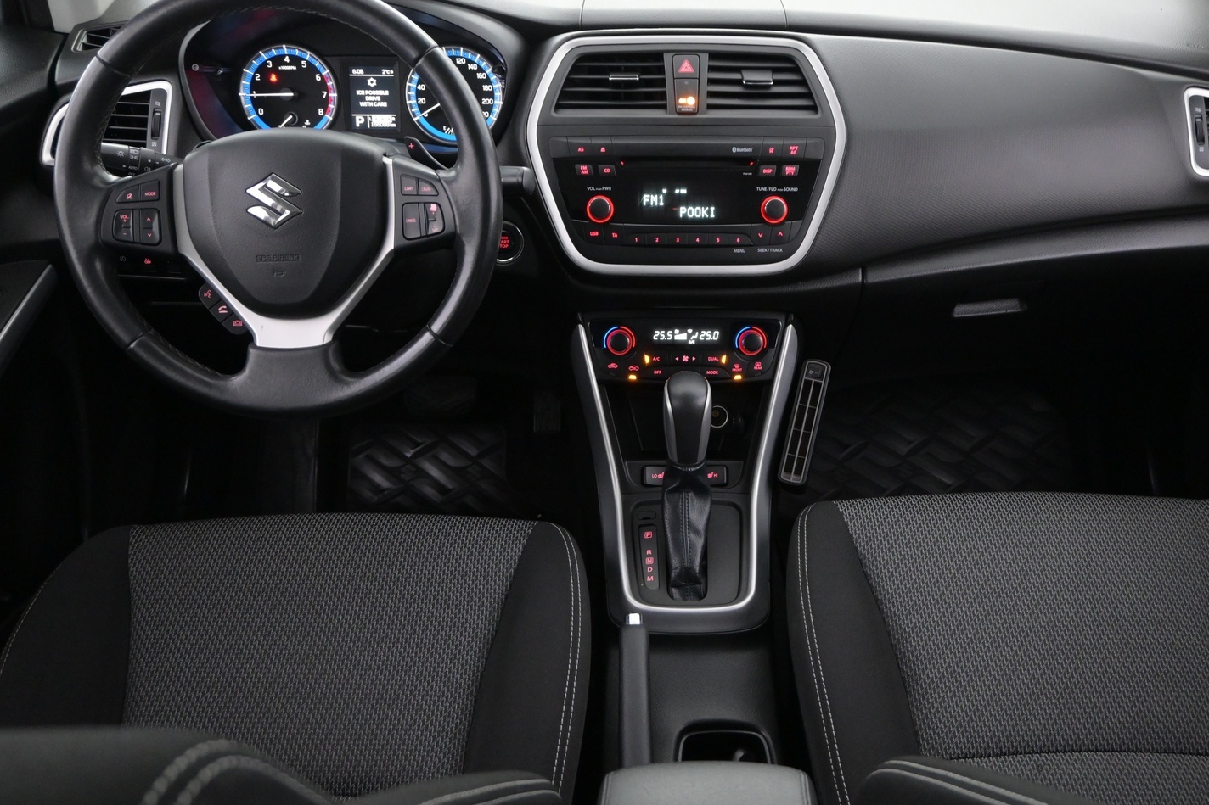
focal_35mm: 33
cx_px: 683
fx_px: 1118
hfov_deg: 56.6
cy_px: 377
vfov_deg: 39.6
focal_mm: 19.5
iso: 2500
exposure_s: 1/40
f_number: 3.8
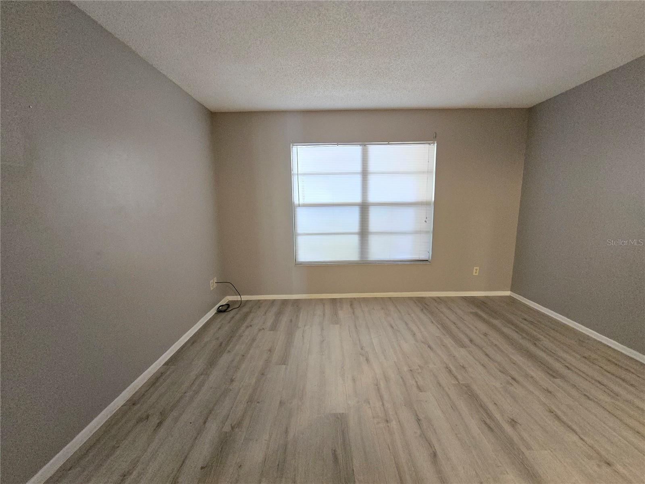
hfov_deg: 106.2
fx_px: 242
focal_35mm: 13
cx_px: 322
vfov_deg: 89.9
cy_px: 242
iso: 1250
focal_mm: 2.2
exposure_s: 1/40
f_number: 2.2
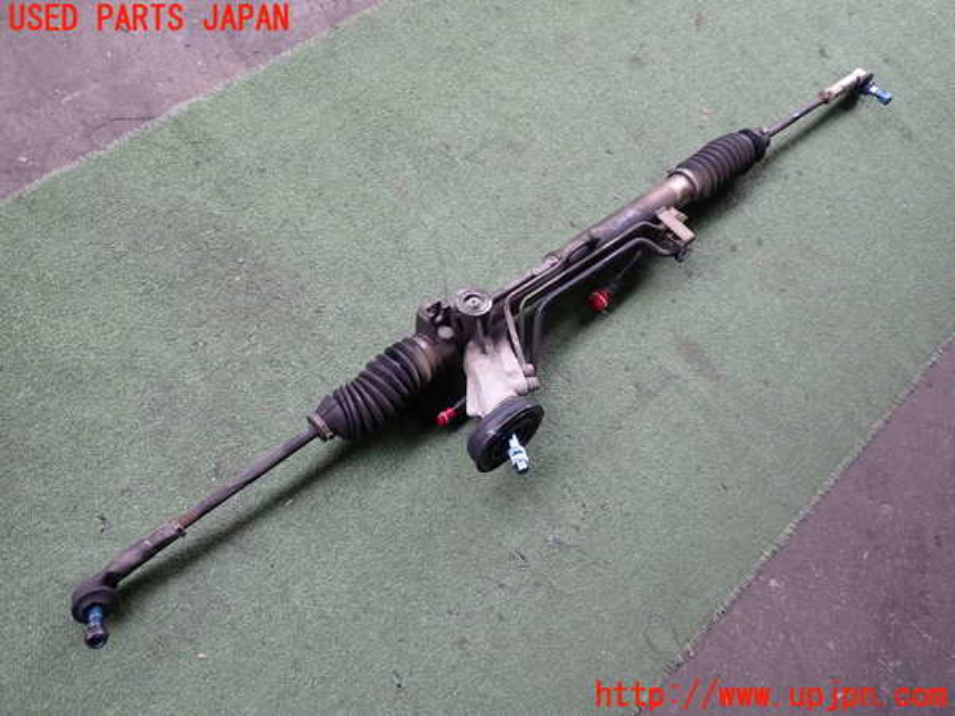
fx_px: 828
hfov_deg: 60.0
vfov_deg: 46.8
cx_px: 478
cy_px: 358
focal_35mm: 30
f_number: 2.3
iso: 200
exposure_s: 1/60
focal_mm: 5.4
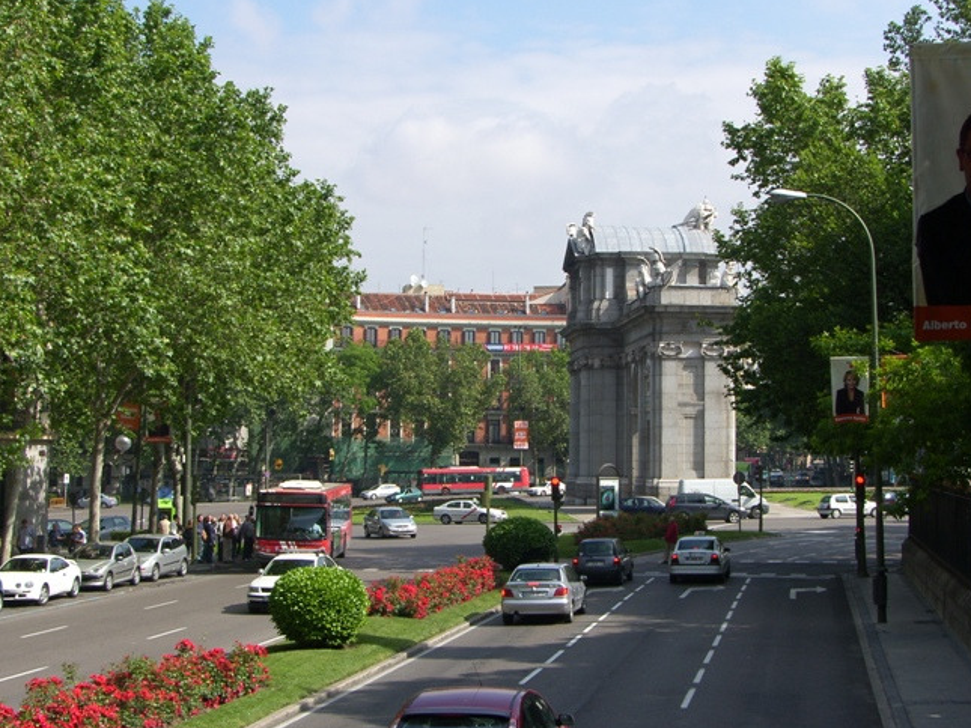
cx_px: 554
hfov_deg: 31.1
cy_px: 375
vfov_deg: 23.7
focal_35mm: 62
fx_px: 1739
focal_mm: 12.9
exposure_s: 1/250
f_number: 5.6
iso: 50
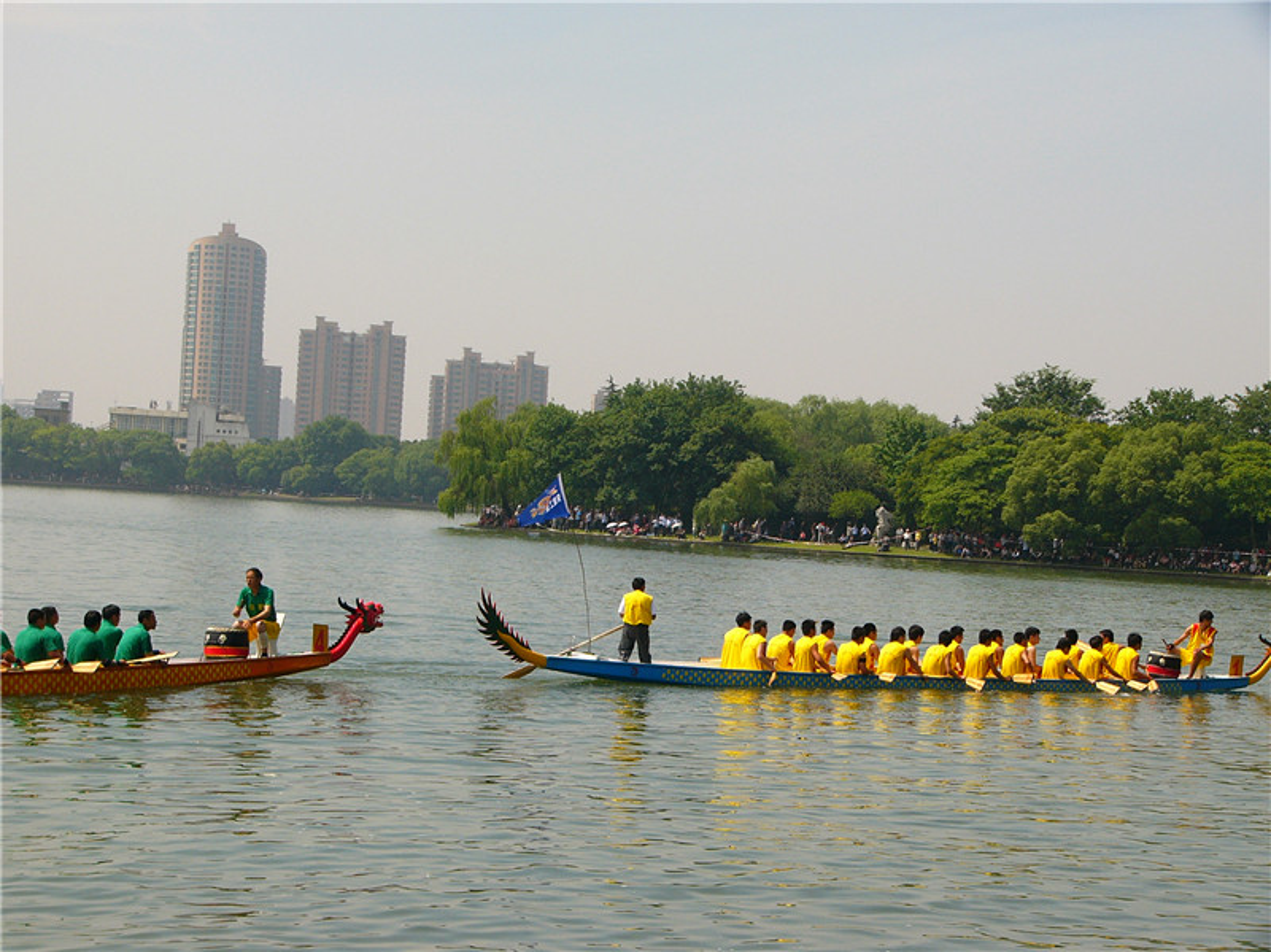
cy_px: 476
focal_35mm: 83
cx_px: 636
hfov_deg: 23.6
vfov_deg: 17.8
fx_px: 3046
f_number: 4.6
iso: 50
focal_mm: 13.8
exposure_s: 1/640
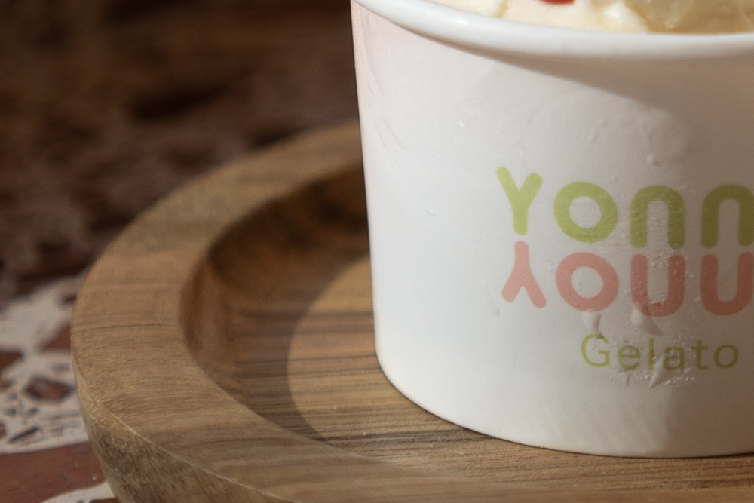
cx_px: 1042
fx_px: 3016
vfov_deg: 9.4
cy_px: -98
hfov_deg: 13.6
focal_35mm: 144
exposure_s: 1/1600
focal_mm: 35
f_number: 2.8
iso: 100
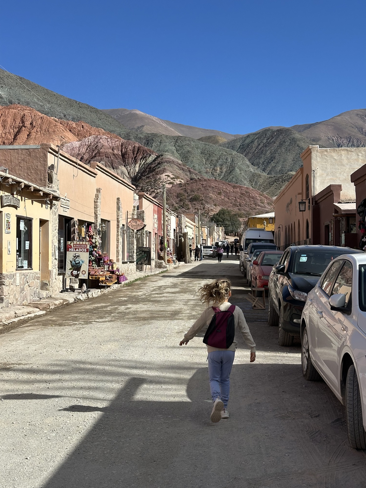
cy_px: 244
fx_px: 677
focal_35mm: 48
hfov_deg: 30.3
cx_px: 183
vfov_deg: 39.7
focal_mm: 6.86
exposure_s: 1/4785
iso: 64
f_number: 1.78
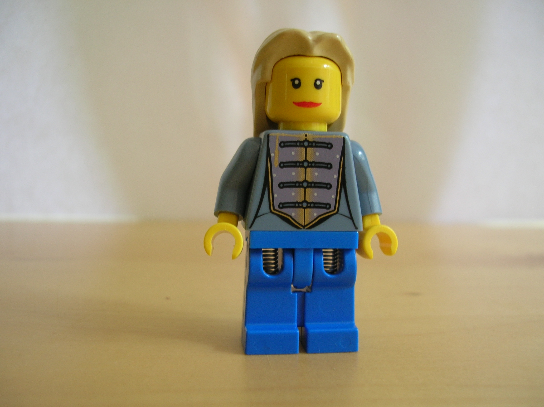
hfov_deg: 52.7
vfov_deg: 40.6
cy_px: 204
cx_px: 272
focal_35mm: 35
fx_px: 550
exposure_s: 1/6.8
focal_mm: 5.8
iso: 50
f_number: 2.8
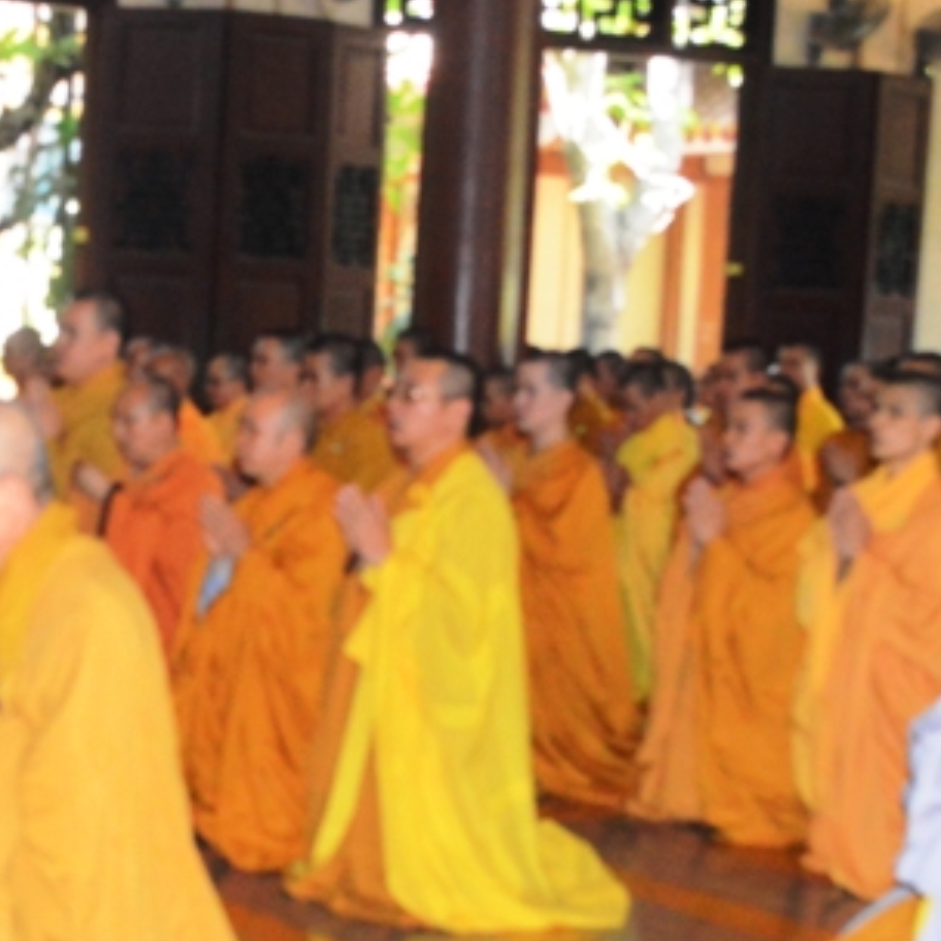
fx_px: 2888
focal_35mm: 94
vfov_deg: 18.5
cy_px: 631
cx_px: -3
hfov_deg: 18.0
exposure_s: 1/50
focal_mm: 35
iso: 3200
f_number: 11
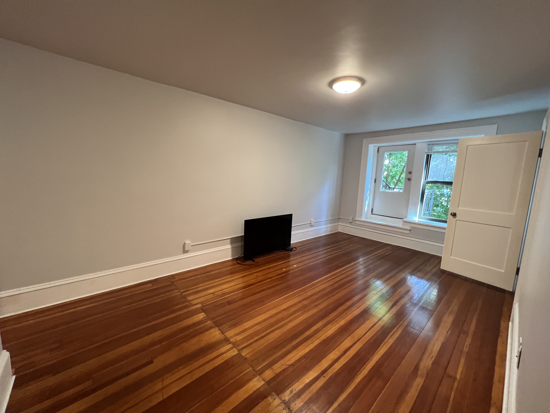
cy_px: 206
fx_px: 207
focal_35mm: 13
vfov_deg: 89.9
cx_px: 275
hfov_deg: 106.2
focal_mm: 1.57
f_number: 1.8
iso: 250
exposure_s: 1/60
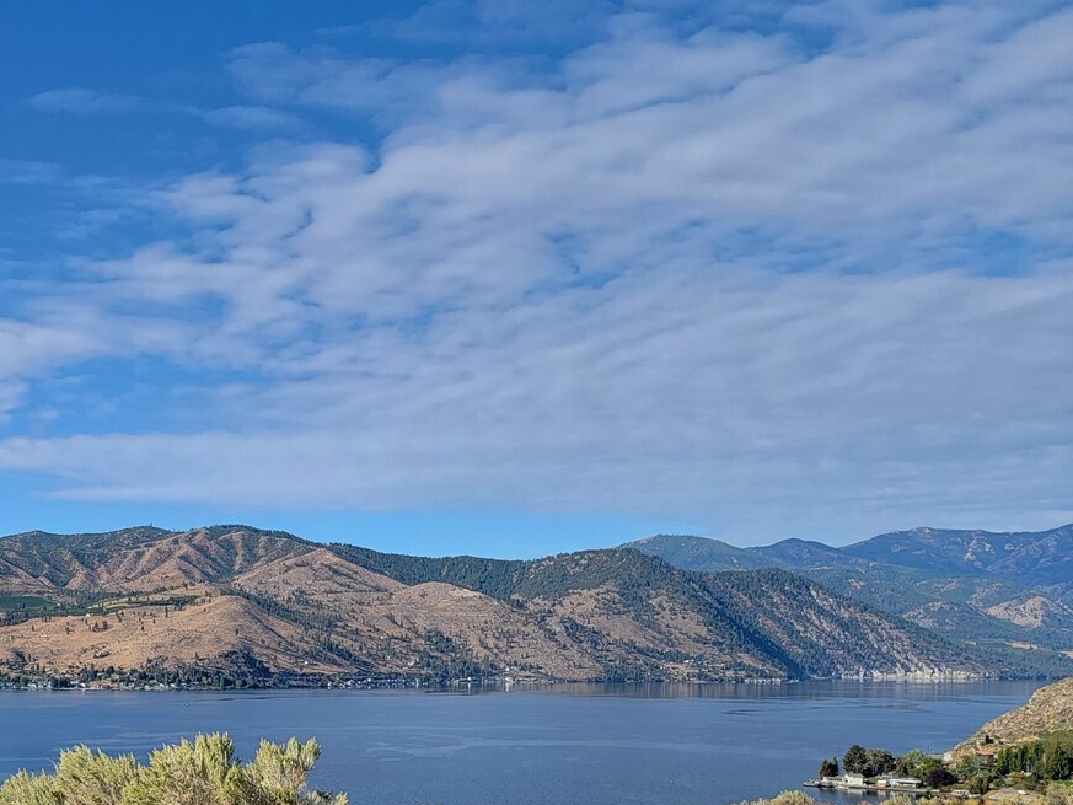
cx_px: 100
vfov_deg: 31.9
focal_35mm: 44
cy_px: 654
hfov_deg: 39.7
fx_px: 1364
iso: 16
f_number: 1.8
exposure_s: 1/900
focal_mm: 6.7
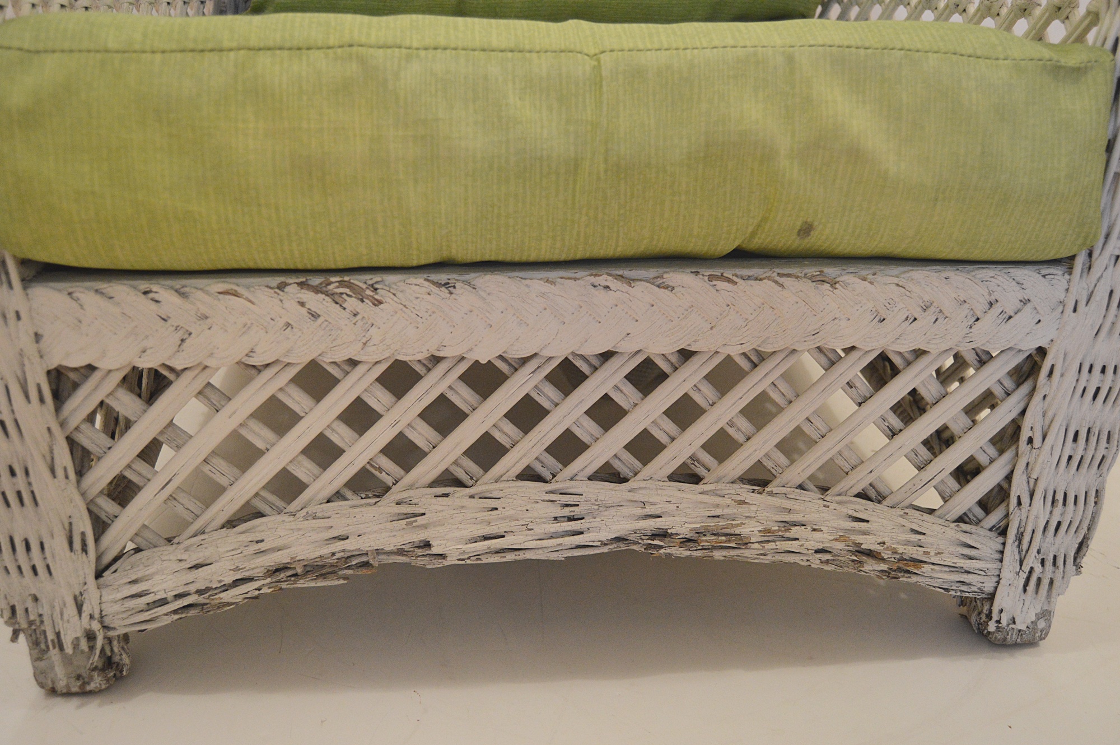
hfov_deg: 62.0
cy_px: 372
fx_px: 933
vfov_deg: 43.5
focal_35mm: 30
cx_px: 560
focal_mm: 20
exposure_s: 1/60
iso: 1600
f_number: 3.5
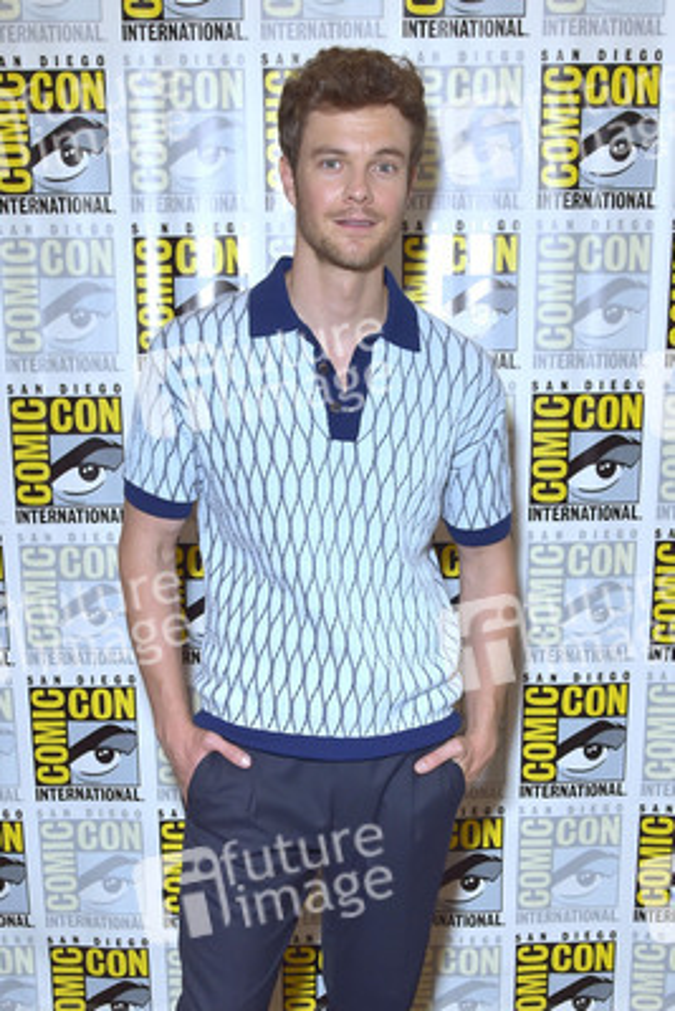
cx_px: 338
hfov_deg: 42.4
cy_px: 506
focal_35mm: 31
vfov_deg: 60.3
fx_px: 871
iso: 800
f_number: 6.3
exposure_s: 1/250
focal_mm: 31
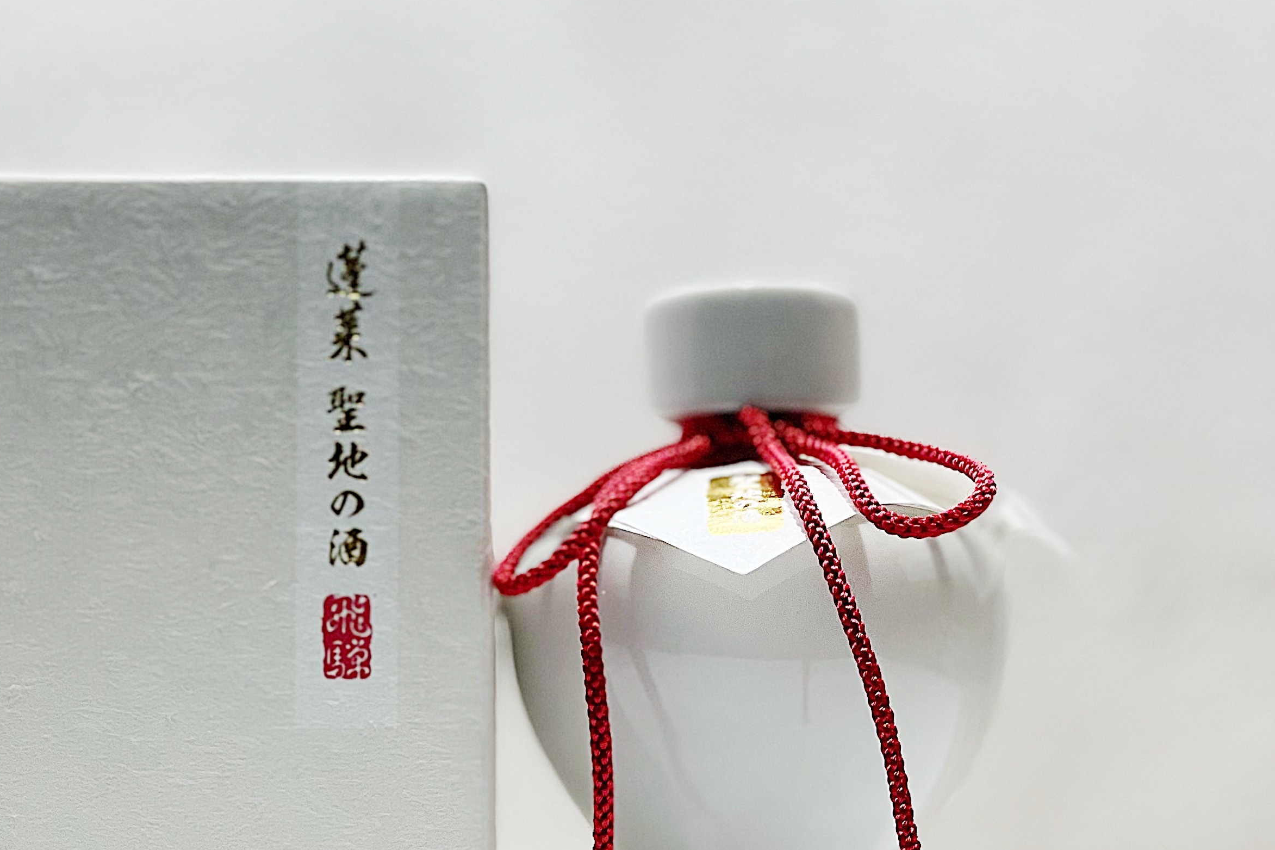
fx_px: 3293
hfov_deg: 21.9
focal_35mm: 93
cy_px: 445
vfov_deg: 14.7
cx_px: 506
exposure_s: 1/100
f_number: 2
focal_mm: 6
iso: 100
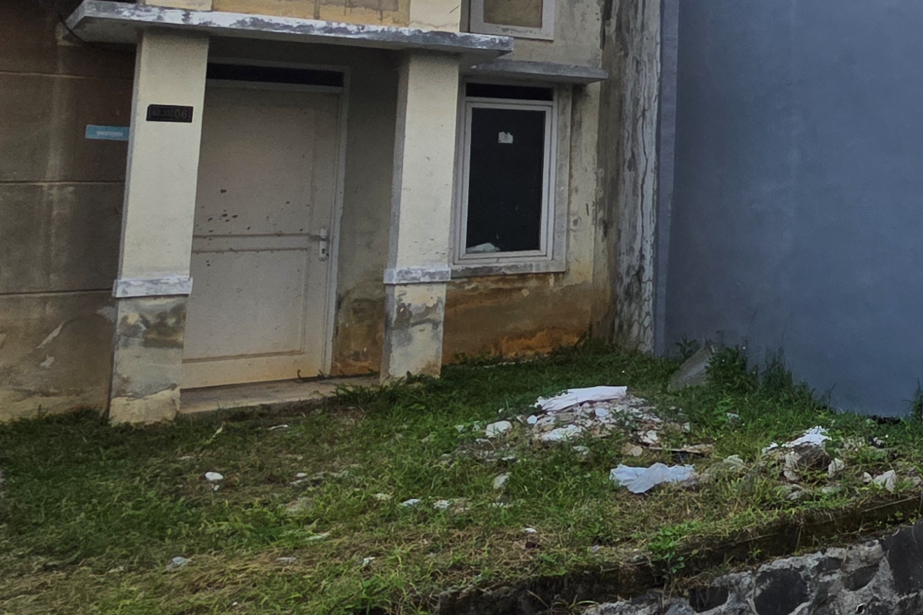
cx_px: 1271
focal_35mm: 41
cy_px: 113
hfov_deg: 32.1
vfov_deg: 31.7
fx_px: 1051
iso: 40
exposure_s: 1/428
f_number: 1.9
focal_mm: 2.2
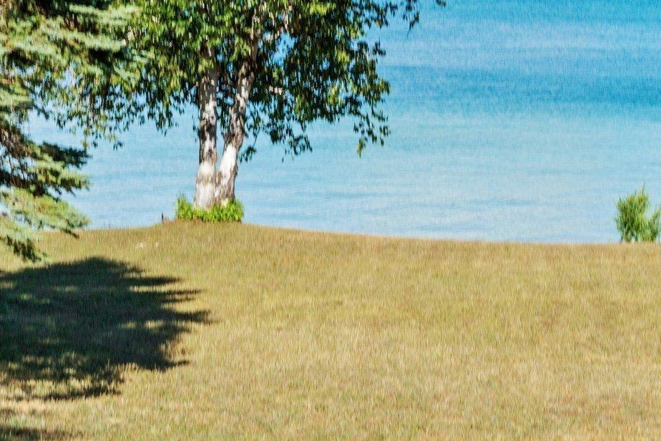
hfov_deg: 14.1
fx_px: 2644
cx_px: 562
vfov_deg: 9.5
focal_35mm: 144
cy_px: 1
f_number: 18
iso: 400
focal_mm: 65
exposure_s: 1/320
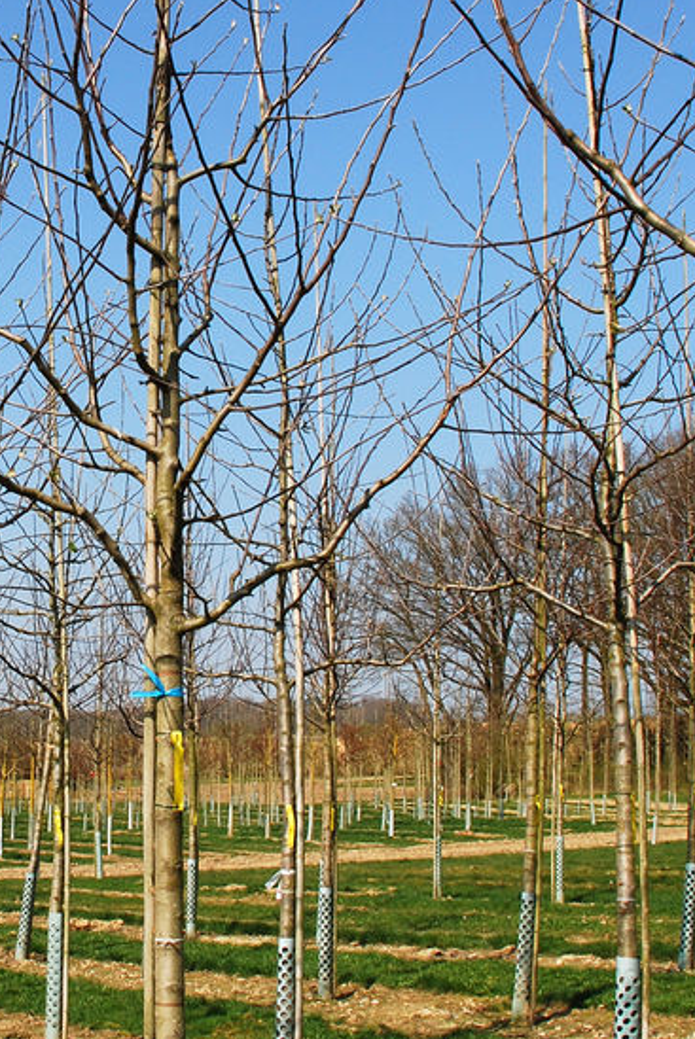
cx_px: 143
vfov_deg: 33.8
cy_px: 401
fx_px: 1705
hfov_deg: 22.7
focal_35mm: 59
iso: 200
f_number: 10
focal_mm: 18
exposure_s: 1/250
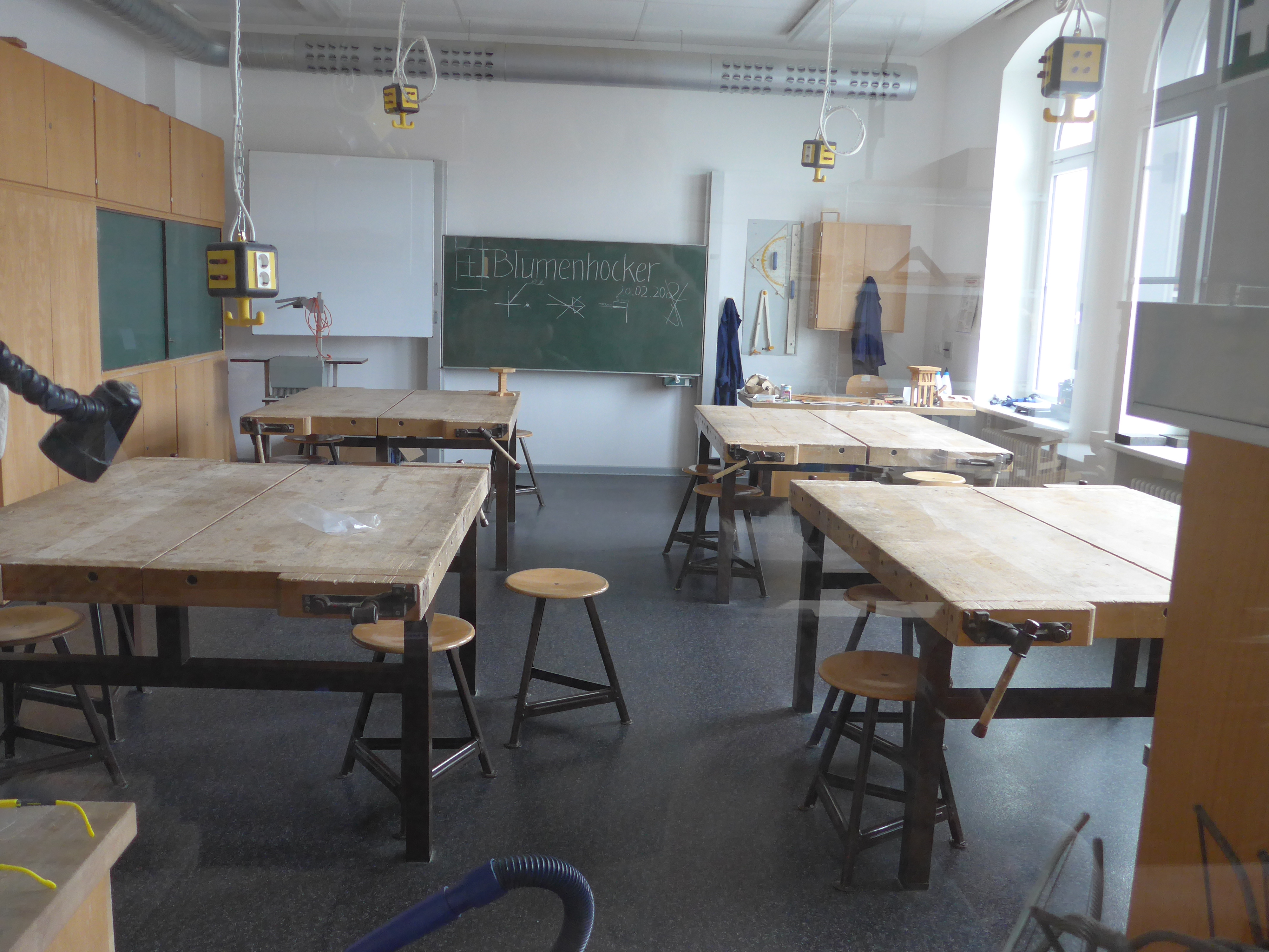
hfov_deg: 61.7
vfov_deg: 48.2
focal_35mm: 29
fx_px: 1063
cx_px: 634
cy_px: 476
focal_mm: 6
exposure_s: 1/60
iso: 250
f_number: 2
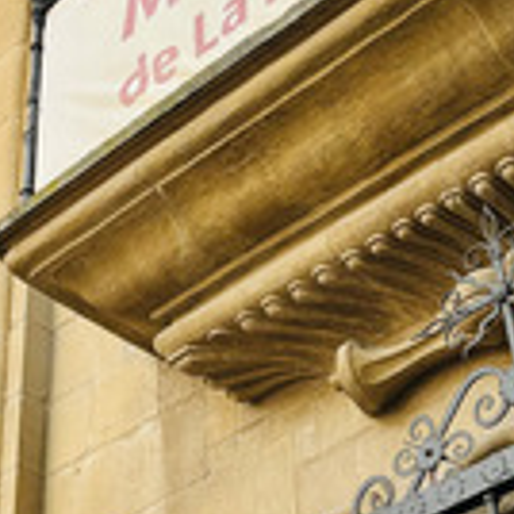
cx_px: -15
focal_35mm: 114
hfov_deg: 15.0
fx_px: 1915
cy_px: 221
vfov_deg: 15.3
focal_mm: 5.96
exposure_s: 1/865
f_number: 1.6
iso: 50
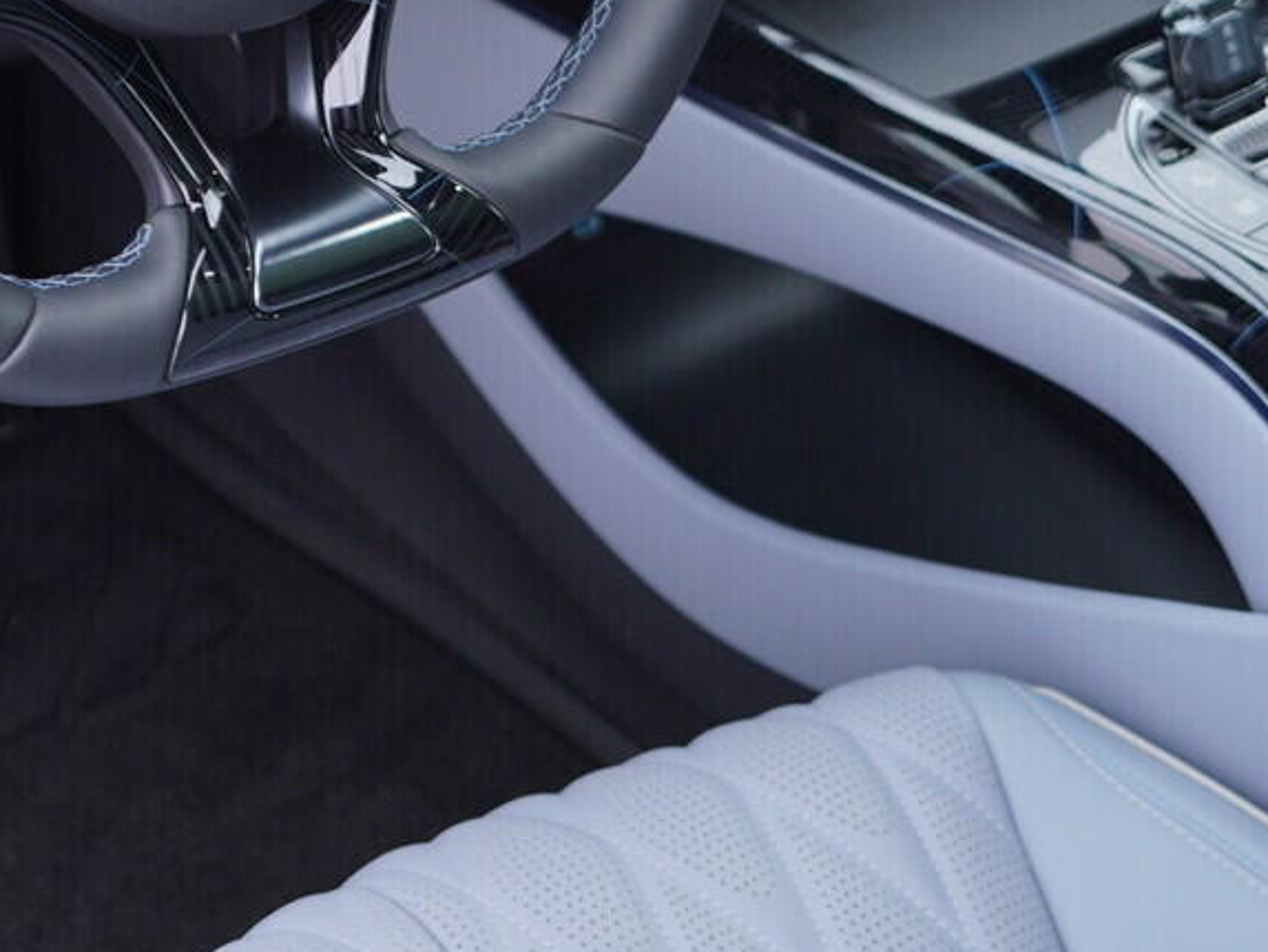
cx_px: 281
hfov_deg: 22.2
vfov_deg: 16.5
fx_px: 3188
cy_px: -84
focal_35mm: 87
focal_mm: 24
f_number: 2.8
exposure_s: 1/40
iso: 160
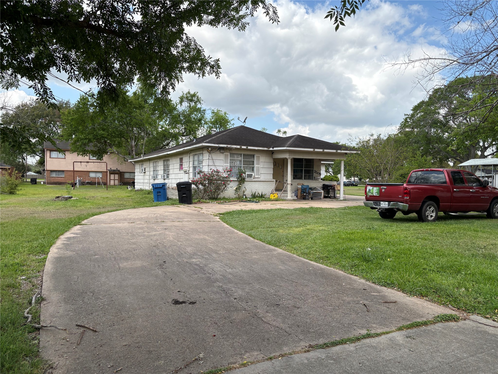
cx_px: 249
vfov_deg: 53.1
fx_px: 374
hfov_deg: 67.3
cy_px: 187
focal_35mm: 26
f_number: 1.6
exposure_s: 1/2075
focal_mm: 5.96
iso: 50
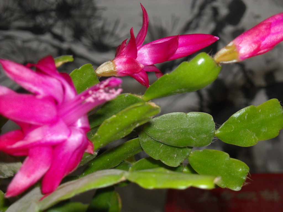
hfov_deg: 18.7
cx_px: 142
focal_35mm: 105
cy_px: 106
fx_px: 858
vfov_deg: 14.1
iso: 200
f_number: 4.7
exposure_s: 1/125
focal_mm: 17.1
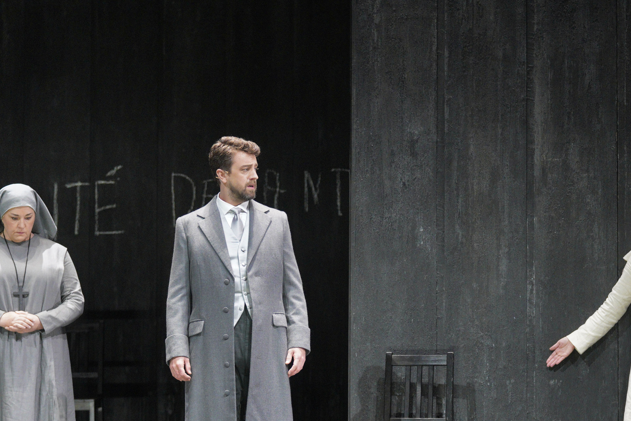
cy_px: 303
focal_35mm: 153
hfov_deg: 13.4
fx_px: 2682
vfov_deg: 9.0
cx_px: 380
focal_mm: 104
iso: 5000
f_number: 2.8
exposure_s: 1/320
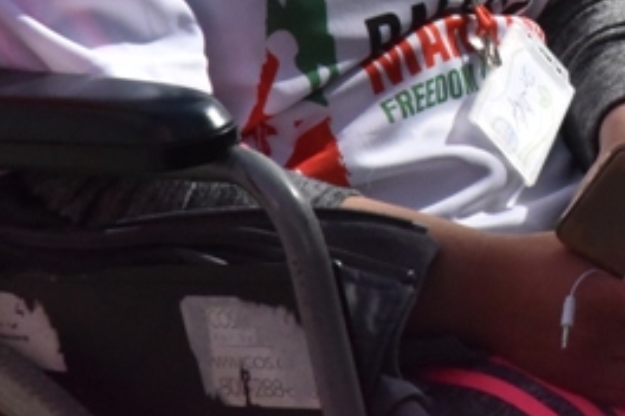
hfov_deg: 4.4
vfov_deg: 2.9
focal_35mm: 465
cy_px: -379
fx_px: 8072
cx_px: 729
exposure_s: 1/1600
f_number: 20
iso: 2500
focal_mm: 120
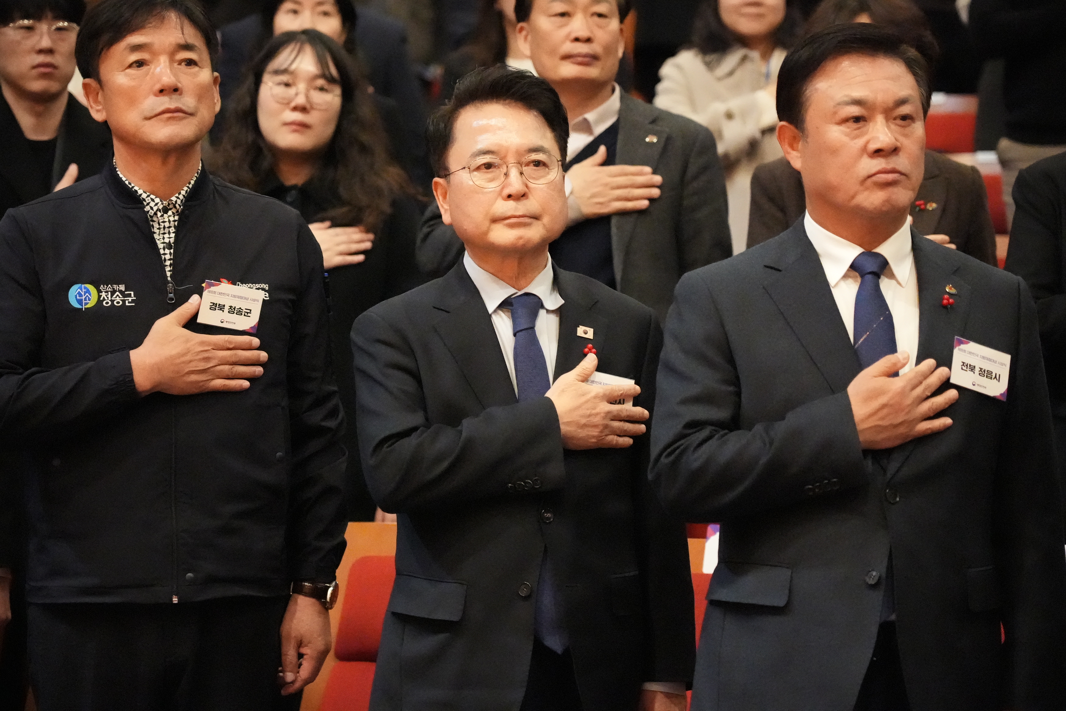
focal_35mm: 105
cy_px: 356
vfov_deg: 13.0
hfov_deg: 19.5
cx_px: 533
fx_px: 3109
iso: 32000
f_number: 4
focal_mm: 105
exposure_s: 1/250
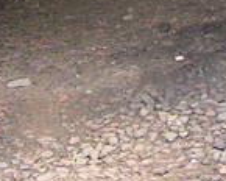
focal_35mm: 164
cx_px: 214
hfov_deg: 11.7
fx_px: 1097
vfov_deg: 9.0
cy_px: -161
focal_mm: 5.8
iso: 50
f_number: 3.5
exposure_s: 1/50
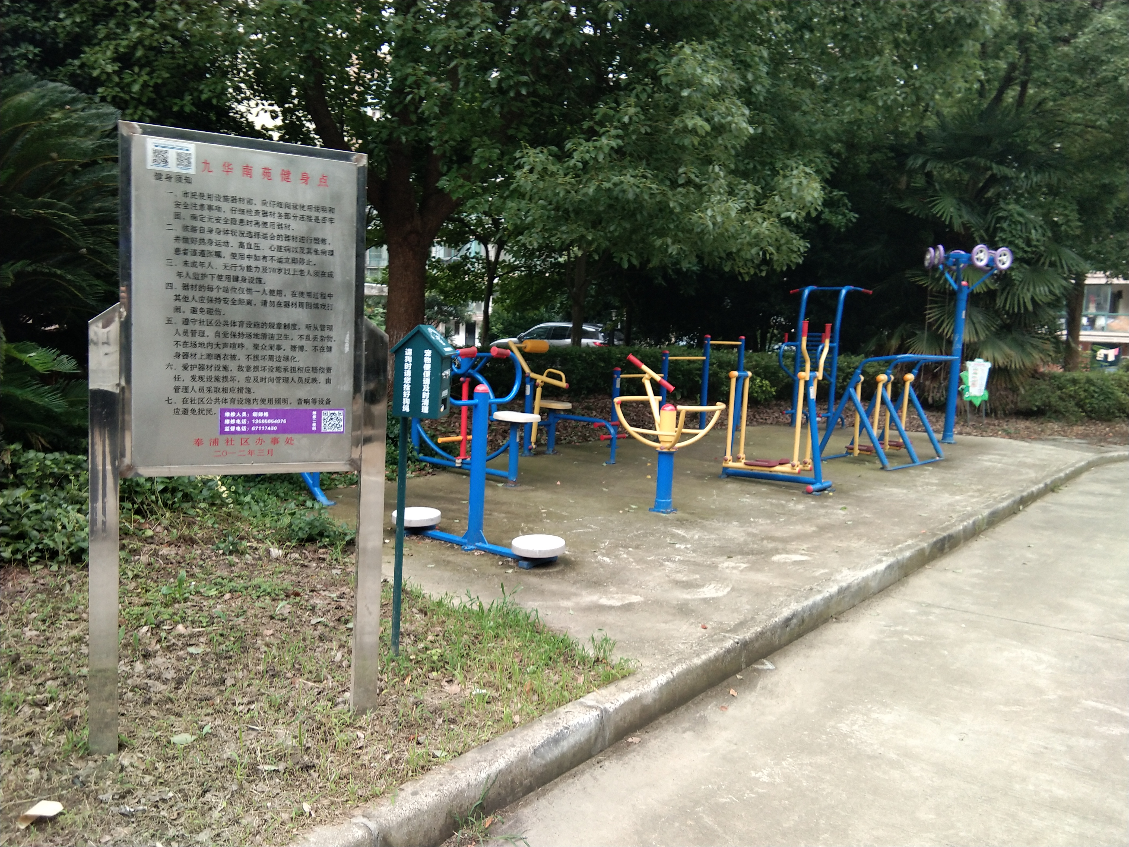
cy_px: 424
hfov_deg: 58.4
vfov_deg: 45.4
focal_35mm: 31
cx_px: 564
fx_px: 1011
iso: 80
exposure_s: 1/50
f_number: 2.2
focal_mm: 3.69
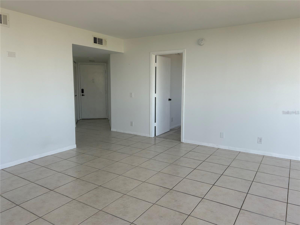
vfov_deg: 53.1
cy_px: 112
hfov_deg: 67.3
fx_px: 225
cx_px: 150
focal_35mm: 26
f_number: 1.5
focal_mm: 5.7
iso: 40
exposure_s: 1/216
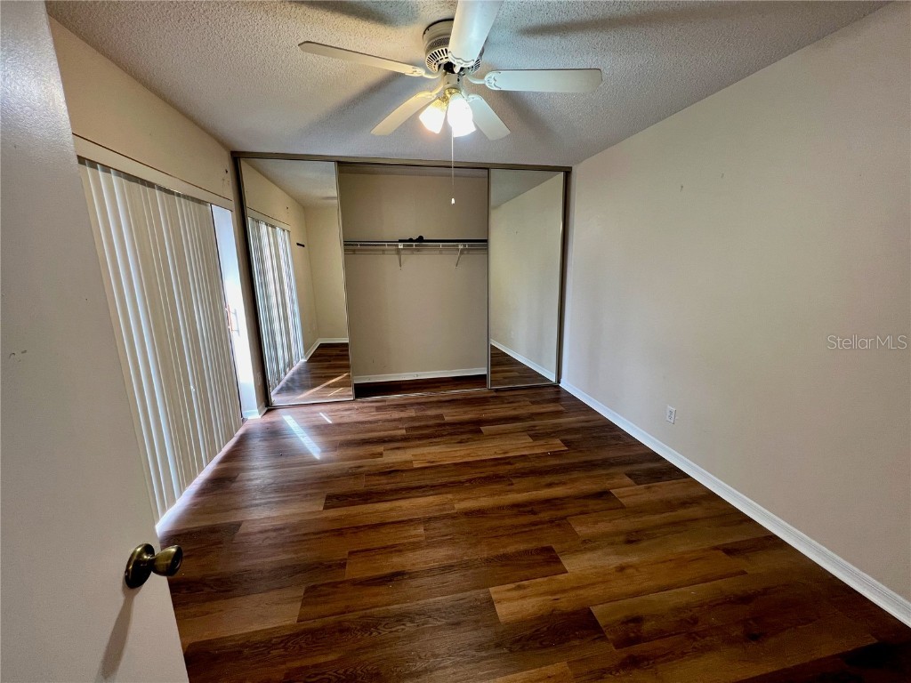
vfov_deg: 89.9
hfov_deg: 106.2
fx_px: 342
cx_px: 456
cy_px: 342
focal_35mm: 13
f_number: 1.8
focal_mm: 1.57
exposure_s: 1/60
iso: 160
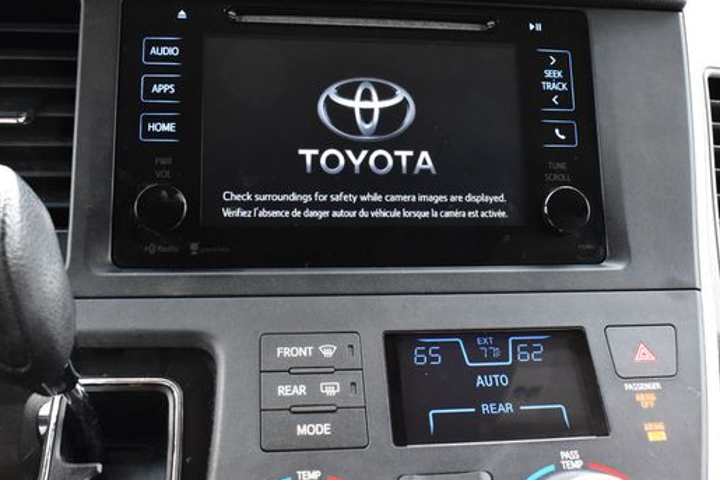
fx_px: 820
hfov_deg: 47.4
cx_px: 396
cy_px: 214
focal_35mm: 41
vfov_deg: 32.6
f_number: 9
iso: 2500
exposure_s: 1/100
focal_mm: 22
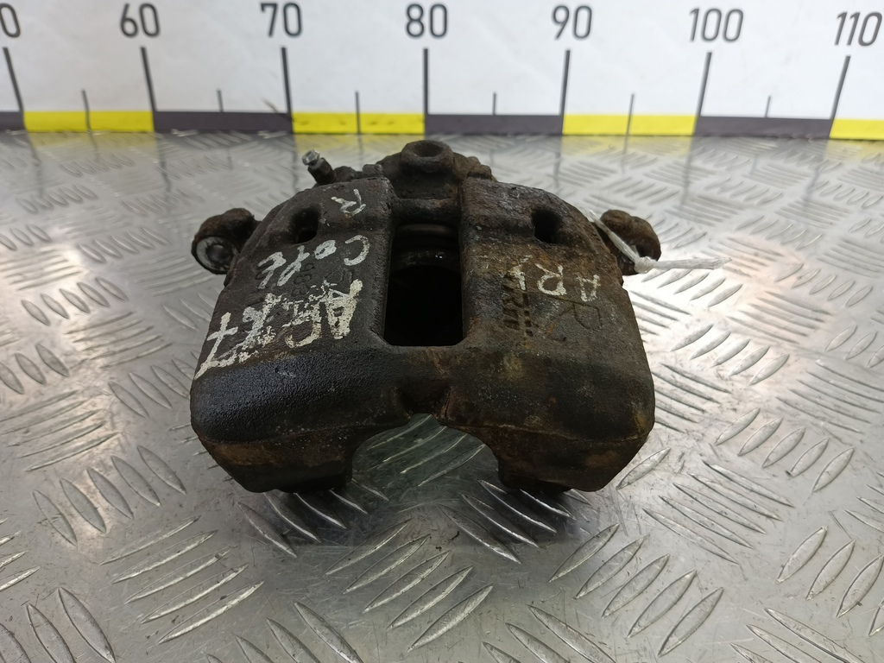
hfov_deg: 73.9
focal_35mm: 23
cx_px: 442
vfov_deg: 58.9
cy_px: 332
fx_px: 587
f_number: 1.6
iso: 143
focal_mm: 4.11
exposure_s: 1/100
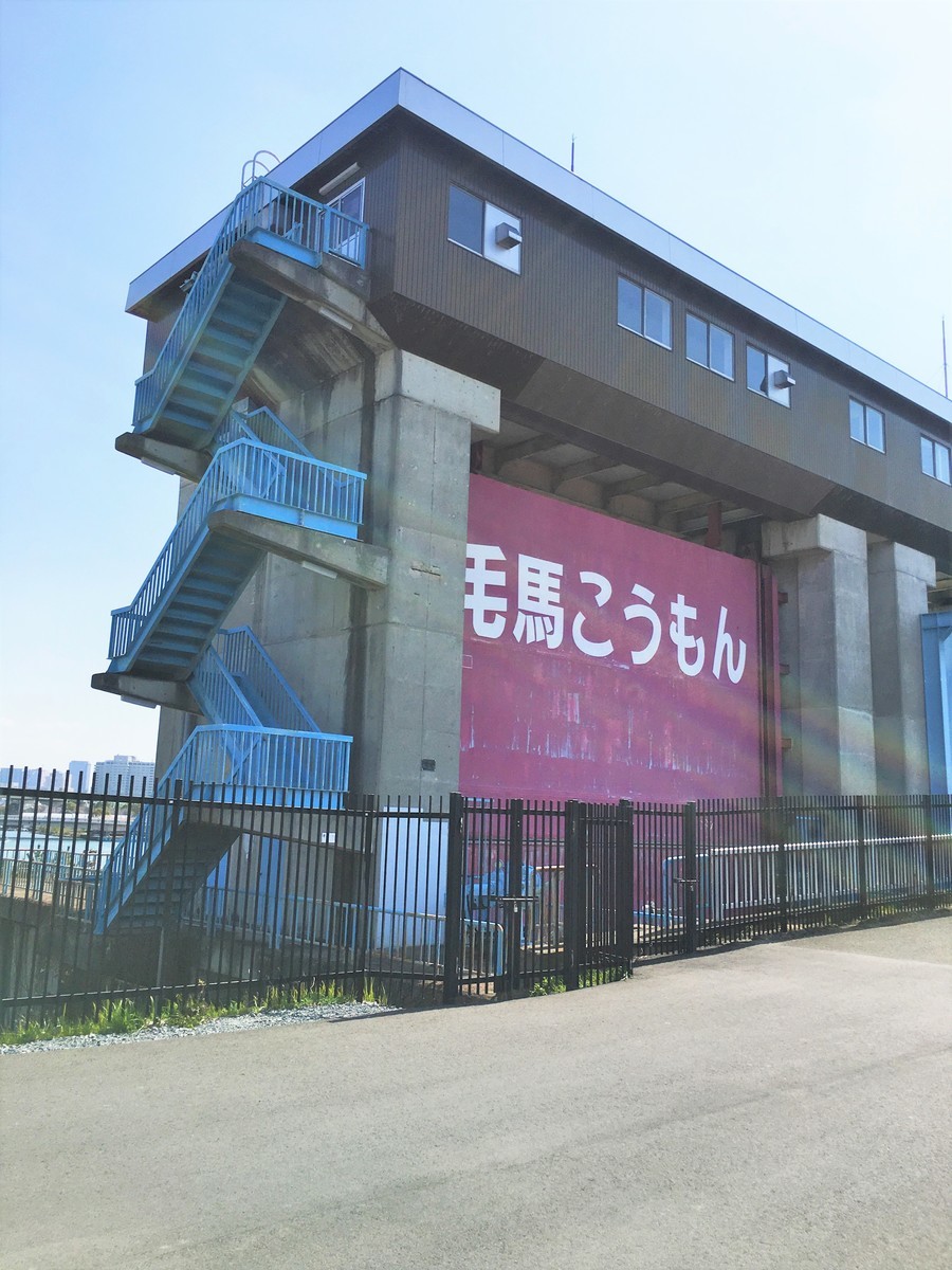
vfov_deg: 61.7
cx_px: 476
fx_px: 1063
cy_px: 635
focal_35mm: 29
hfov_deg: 48.2
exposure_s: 1/2079
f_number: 2.2
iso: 25
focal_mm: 4.15
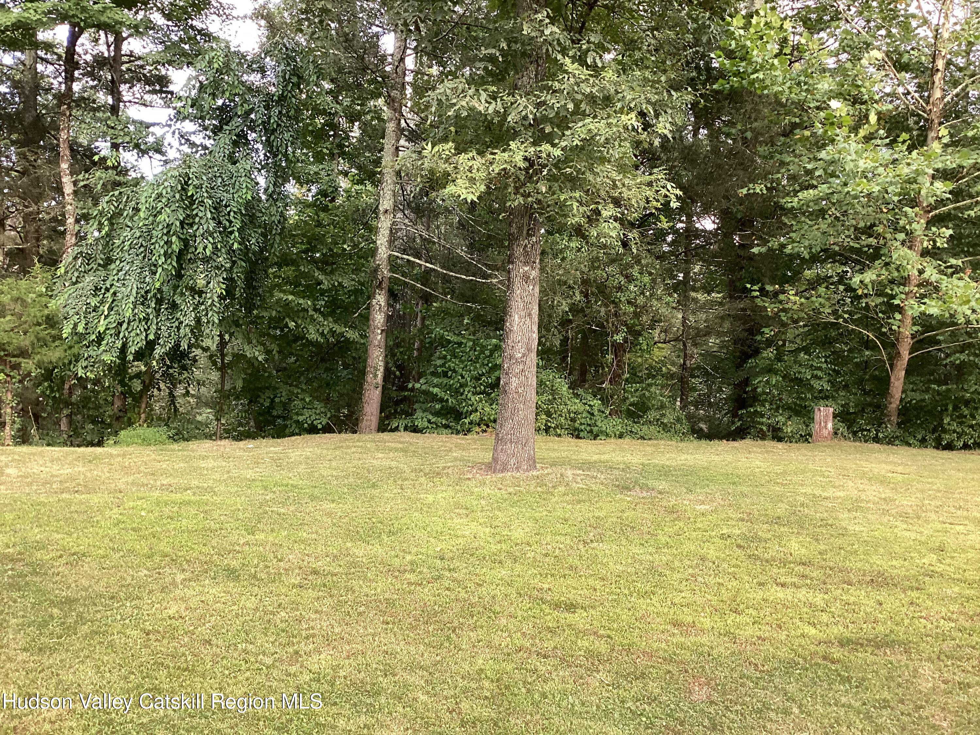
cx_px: 490
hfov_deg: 58.4
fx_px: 878
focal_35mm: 31
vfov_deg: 45.4
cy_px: 368
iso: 80
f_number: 2.4
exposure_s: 1/120
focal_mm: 3.3
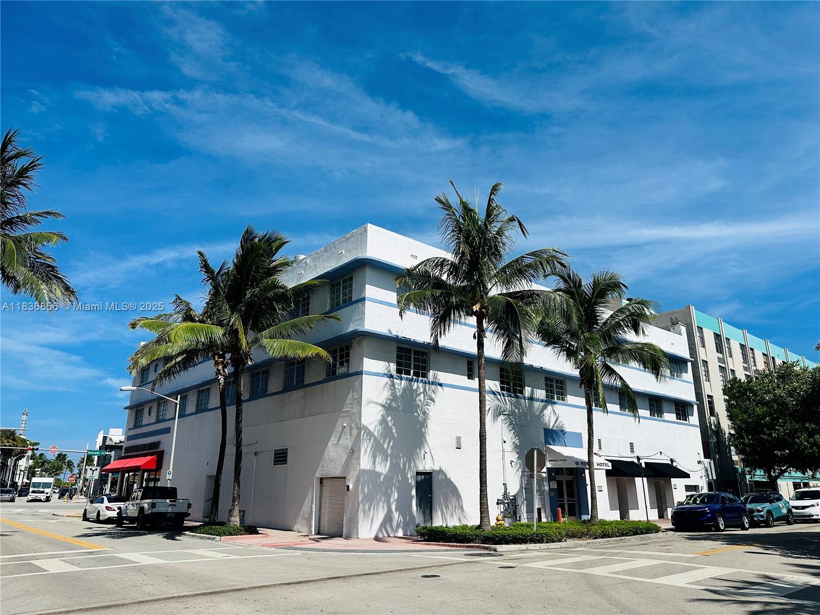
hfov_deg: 71.6
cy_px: 308
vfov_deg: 56.8
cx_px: 410
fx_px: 569
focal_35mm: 24
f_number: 1.78
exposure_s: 1/8929
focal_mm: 6.86
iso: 80
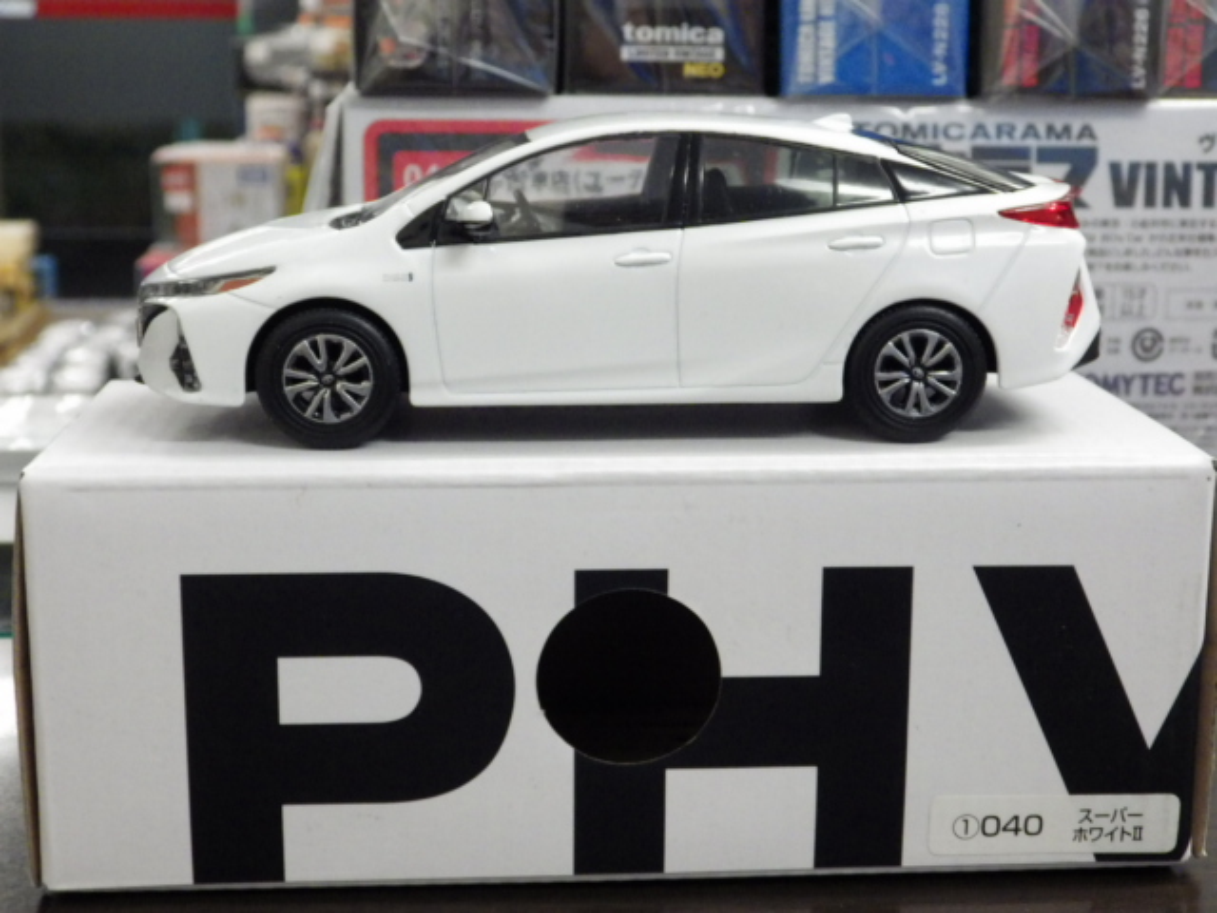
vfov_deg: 24.8
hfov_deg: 32.7
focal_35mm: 59
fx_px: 2074
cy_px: 456
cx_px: 608
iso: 800
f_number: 4
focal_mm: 10.7
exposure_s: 1/40
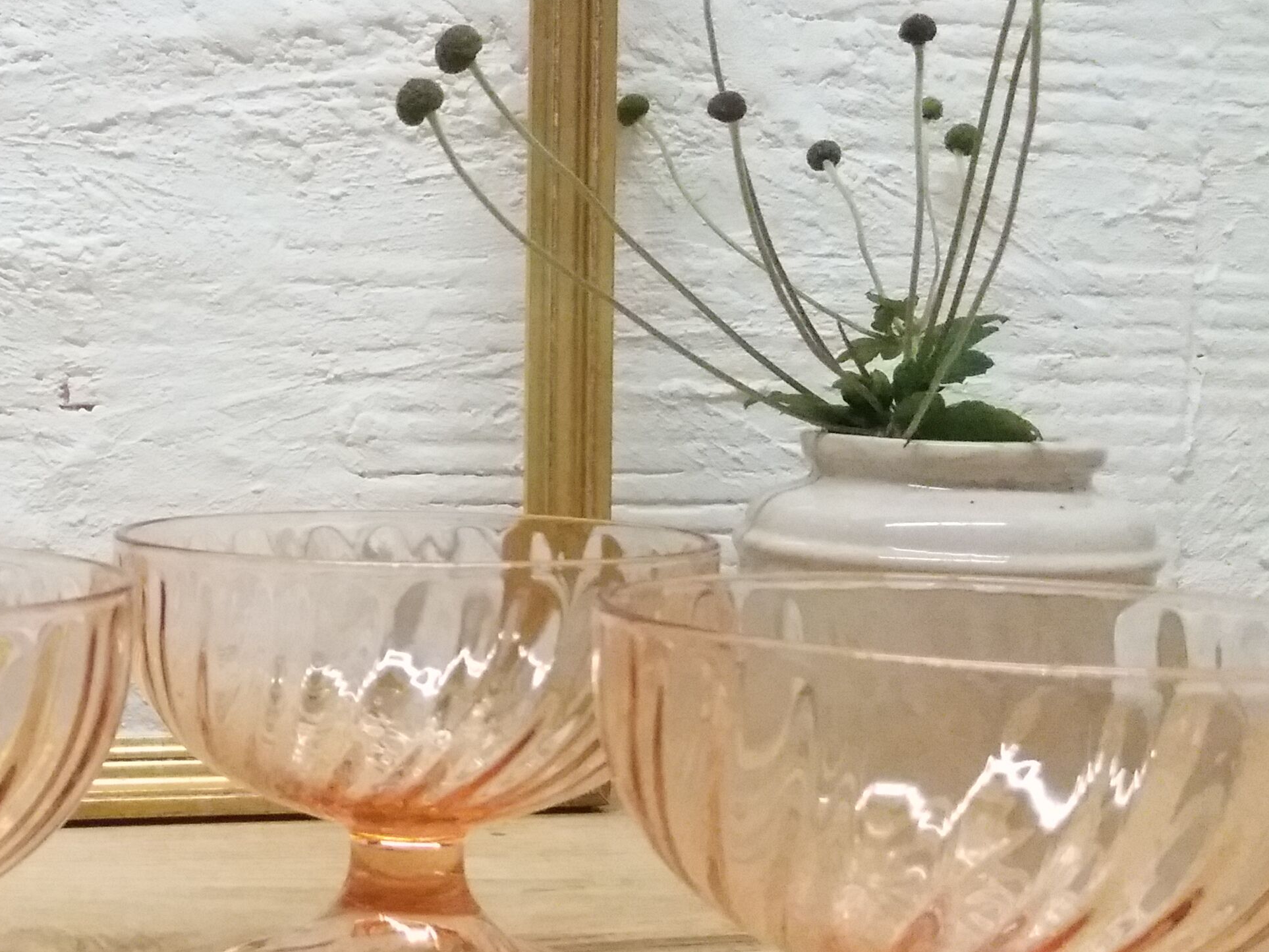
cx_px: 205
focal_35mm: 60
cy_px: 605
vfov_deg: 24.3
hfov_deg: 31.1
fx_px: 2200
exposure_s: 1/490
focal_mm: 3.7
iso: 800
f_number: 1.9
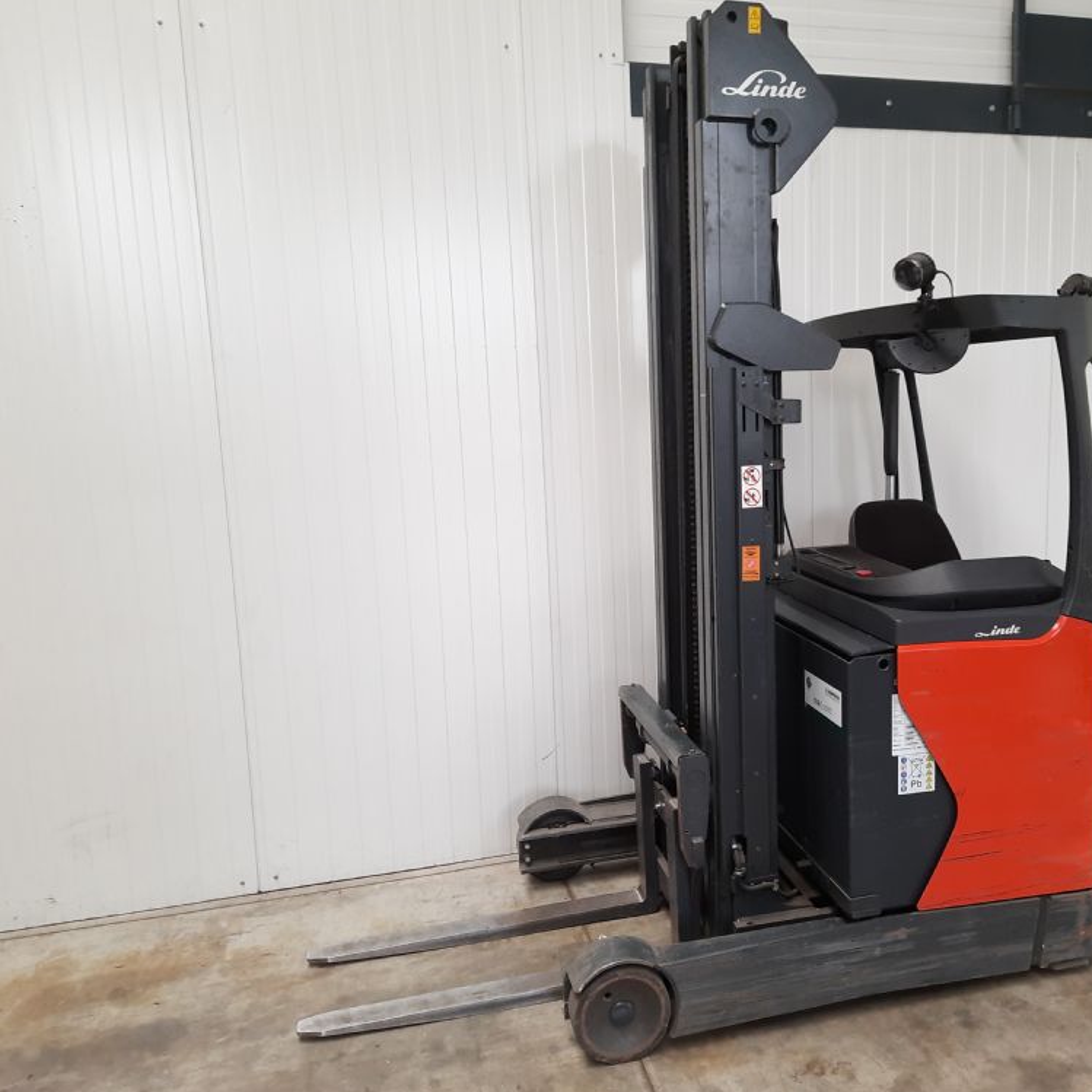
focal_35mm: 29
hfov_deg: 54.9
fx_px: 1035
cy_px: 548
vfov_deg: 55.6
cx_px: 688
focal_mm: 5.23
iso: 640
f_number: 1.8
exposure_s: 1/33
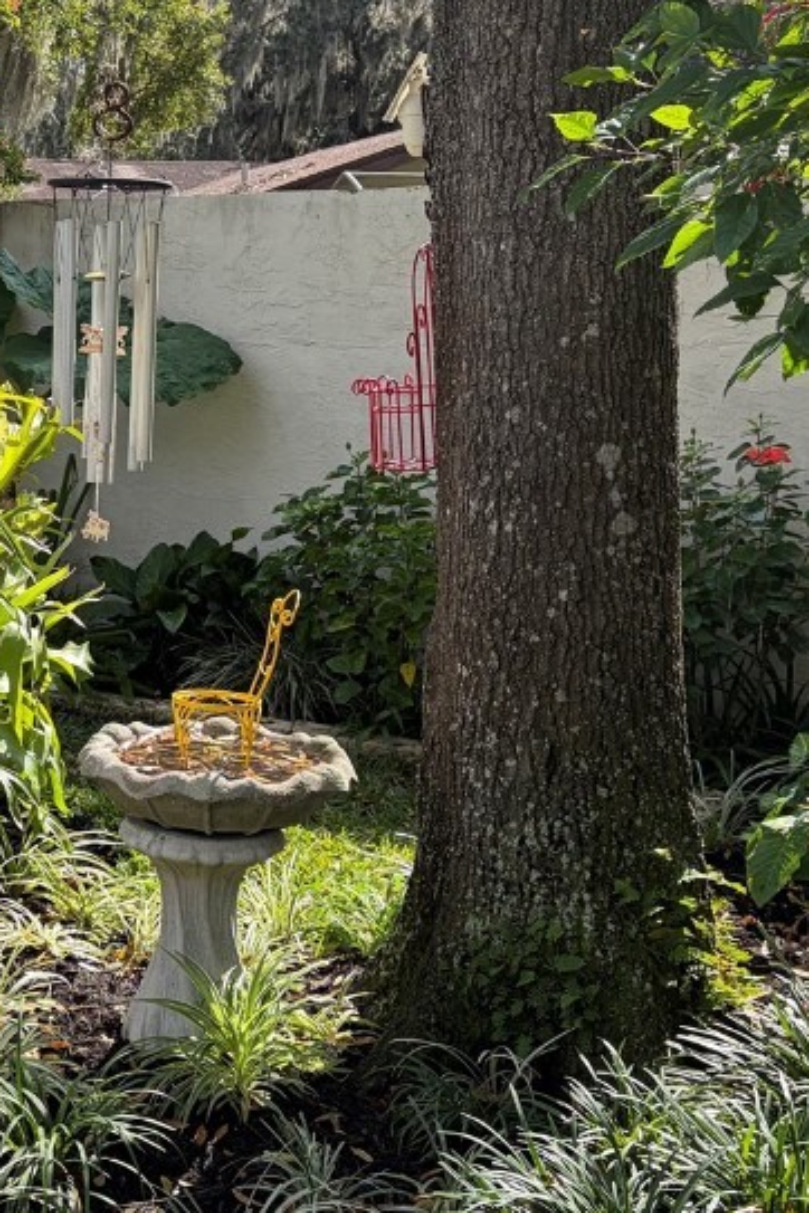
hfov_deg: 24.5
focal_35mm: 51
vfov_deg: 38.9
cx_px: -101
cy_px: 608
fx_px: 1719
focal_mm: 5.96
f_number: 1.6
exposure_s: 1/1263
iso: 64
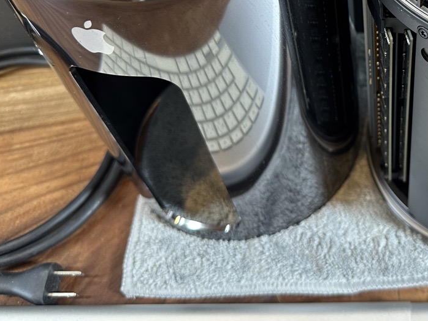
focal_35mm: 44
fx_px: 544
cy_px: 58
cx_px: 367
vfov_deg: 31.9
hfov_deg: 40.4
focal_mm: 6.86
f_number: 1.78
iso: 200
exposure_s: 1/50
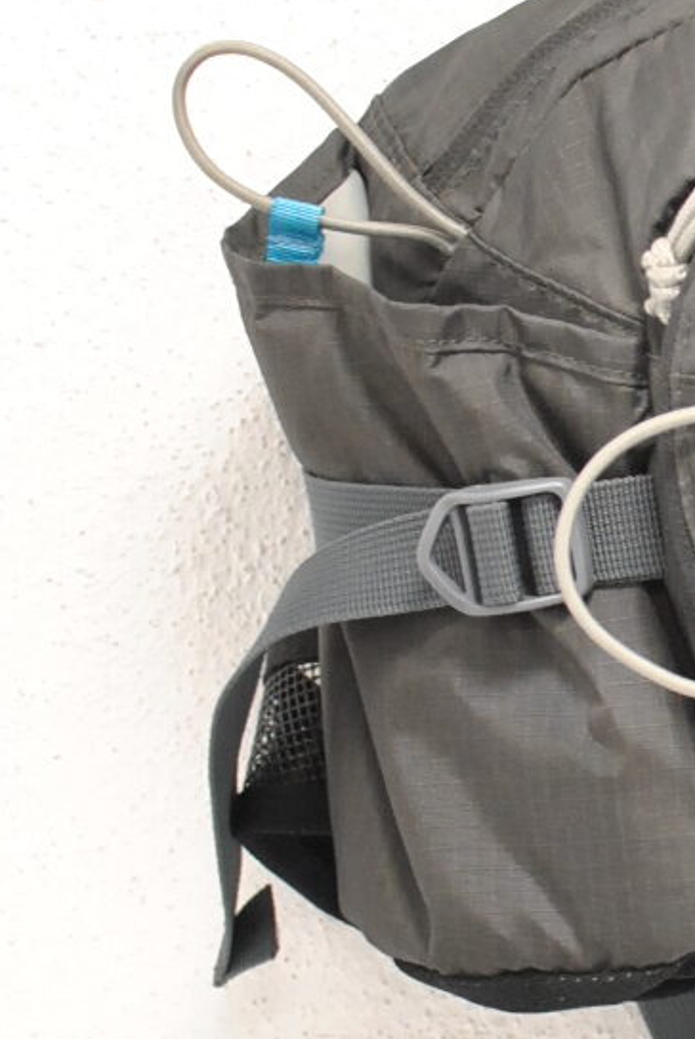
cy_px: 434
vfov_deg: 11.0
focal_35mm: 187
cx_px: 974
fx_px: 5395
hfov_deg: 7.3
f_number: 4
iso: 800
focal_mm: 35
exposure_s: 1/100
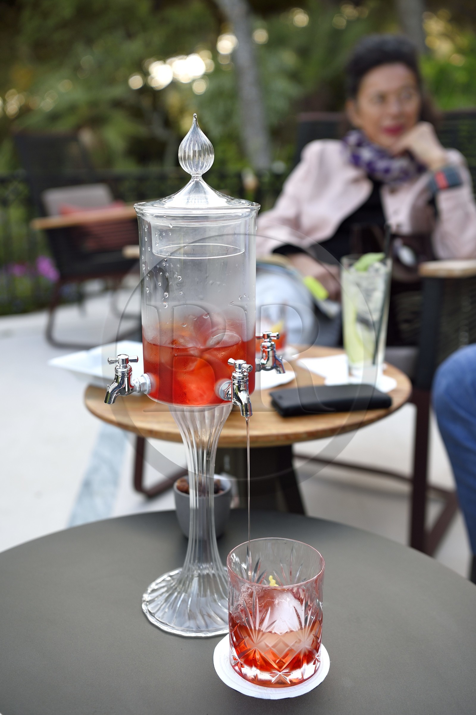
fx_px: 794
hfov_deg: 33.4
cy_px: 358
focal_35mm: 40
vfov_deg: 48.5
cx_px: 238
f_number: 3.5
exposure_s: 1/250
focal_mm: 40
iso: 200
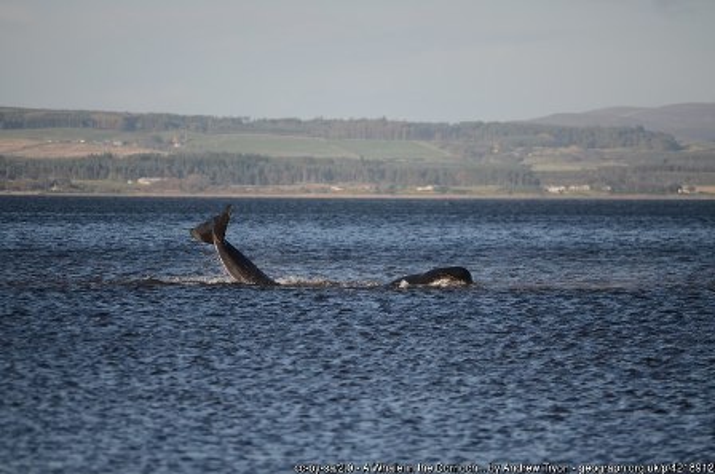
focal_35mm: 300
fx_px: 5948
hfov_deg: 6.9
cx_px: 358
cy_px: 237
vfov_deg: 4.6
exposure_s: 1/400
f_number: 5.6
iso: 100
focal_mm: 200
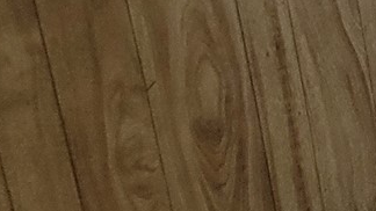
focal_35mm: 84
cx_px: 1079
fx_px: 837
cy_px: -96
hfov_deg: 12.2
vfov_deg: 13.6
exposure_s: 1/60
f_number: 2.2
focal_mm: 2.2
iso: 200
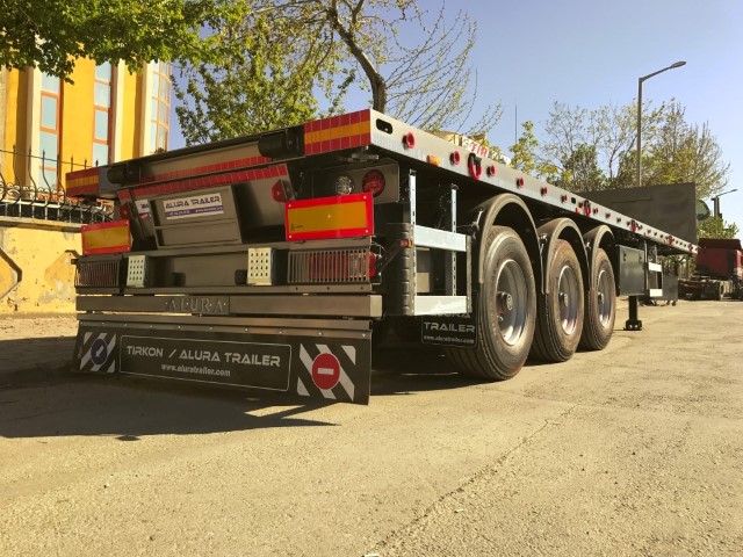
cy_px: 278
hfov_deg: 63.4
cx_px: 372
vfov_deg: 49.7
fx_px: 601
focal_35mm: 28
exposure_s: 1/1880
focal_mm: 3.99
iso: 20
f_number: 1.8
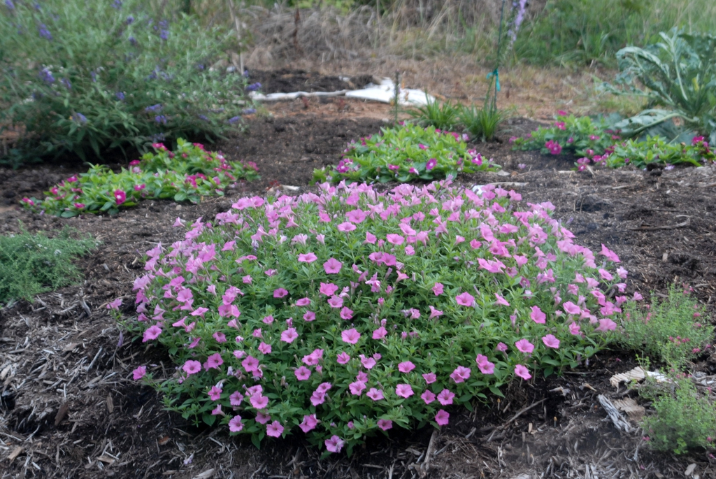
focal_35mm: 98
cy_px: 240
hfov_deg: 20.9
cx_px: 358
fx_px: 1941
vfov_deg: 14.1
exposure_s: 1/50
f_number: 4.8
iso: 400
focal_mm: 65
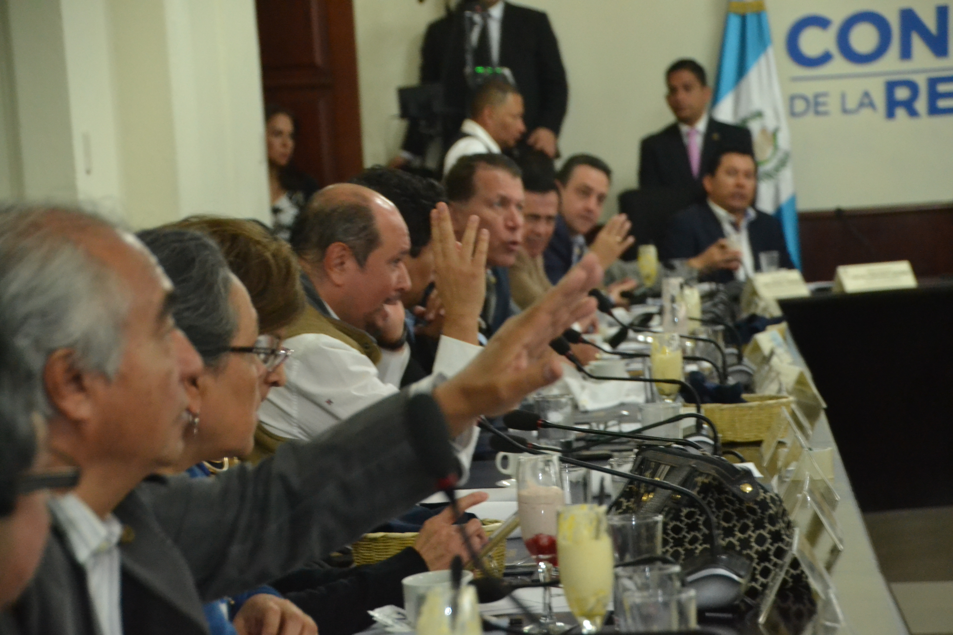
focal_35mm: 150
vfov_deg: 9.1
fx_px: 3971
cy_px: 318
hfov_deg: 13.7
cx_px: 476
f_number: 6
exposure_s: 1/60
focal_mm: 100
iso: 3200
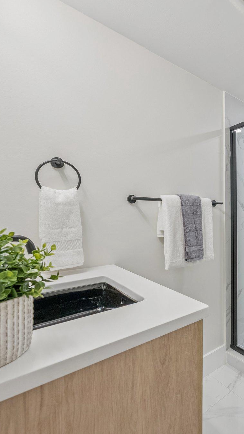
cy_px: 215
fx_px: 219
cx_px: 241
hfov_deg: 48.5
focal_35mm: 19
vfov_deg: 89.6
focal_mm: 12
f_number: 7.1
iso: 640
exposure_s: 1/40
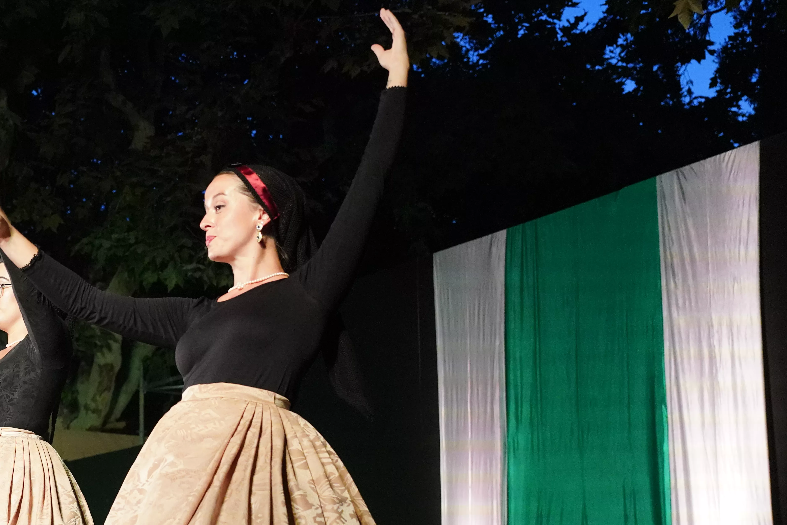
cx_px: -12
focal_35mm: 55
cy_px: 514
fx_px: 1202
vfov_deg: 23.7
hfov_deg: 33.0
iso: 5000
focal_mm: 26
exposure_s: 1/500
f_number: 2.8
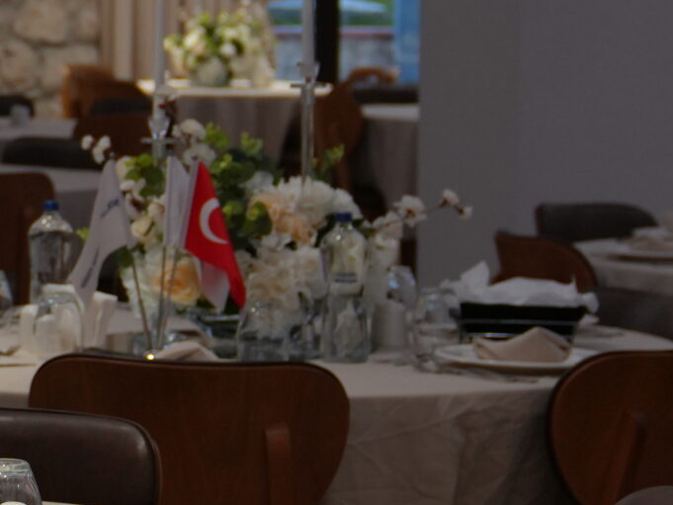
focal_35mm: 179
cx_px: -459
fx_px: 3477
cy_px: 101
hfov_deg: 10.5
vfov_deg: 8.3
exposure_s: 1/200
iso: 400
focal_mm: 33
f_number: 2.8
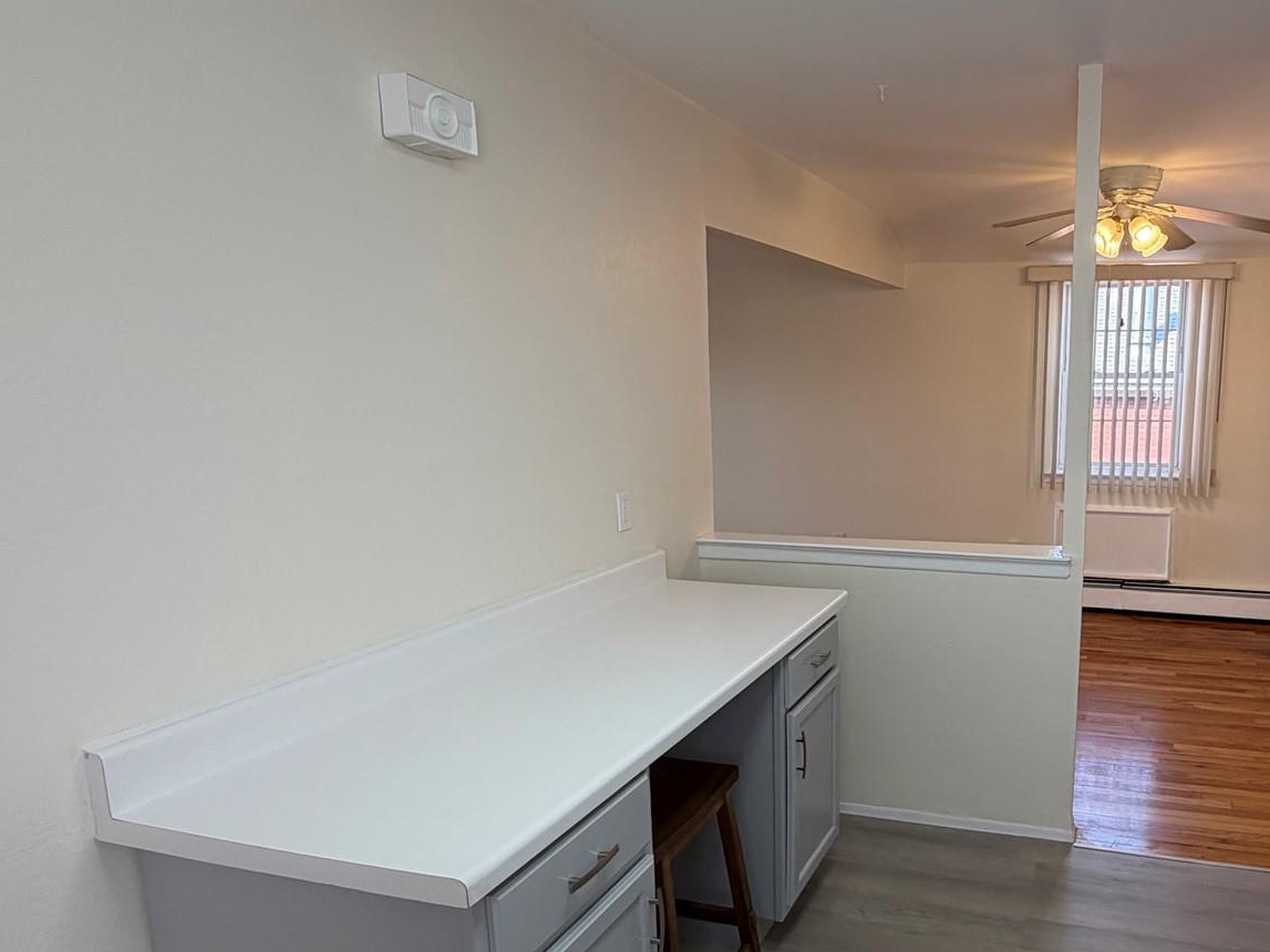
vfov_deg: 54.7
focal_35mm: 25
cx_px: 890
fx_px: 917
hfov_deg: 66.6
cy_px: 541
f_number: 2.2
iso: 100
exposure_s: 1/120
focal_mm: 2.22
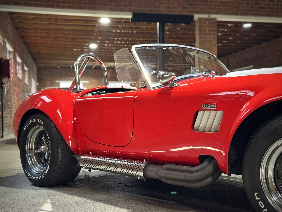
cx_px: 141
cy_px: 106
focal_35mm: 48
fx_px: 391
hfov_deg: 39.7
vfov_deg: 30.3
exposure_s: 1/40
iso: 320
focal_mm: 6.76
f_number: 1.78
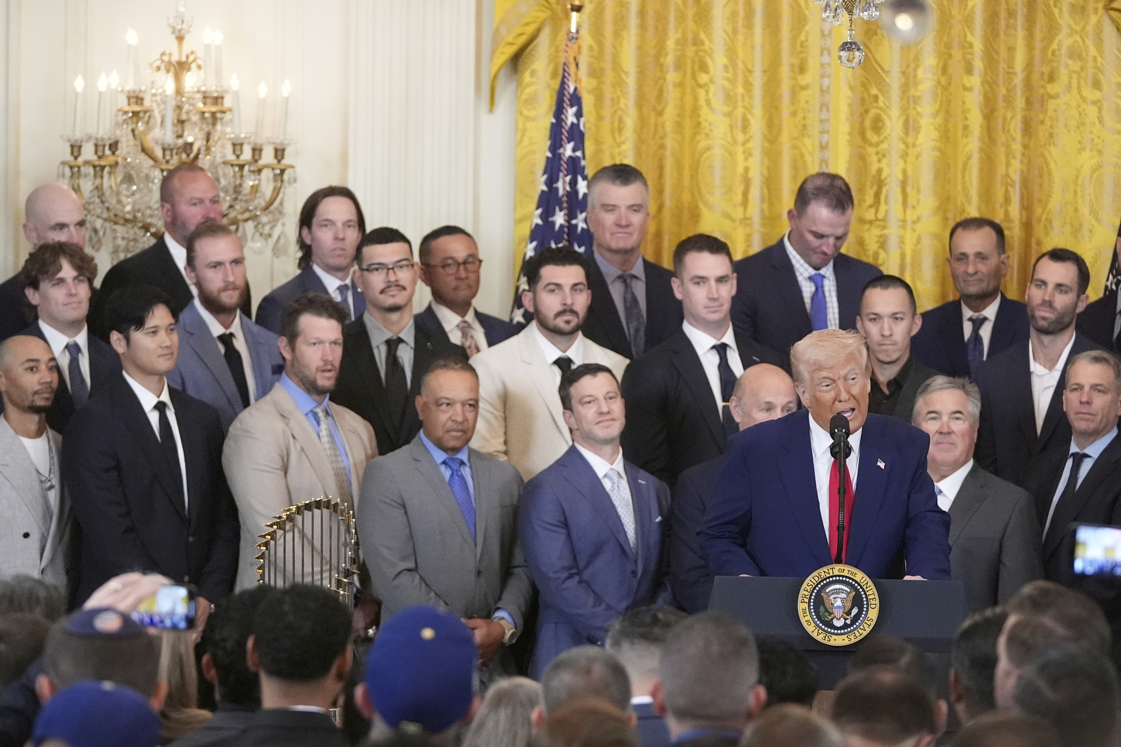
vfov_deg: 6.9
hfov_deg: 10.4
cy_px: 374
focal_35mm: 198
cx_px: 560
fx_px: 6165
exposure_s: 1/400
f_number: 2.8
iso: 6400
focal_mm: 132
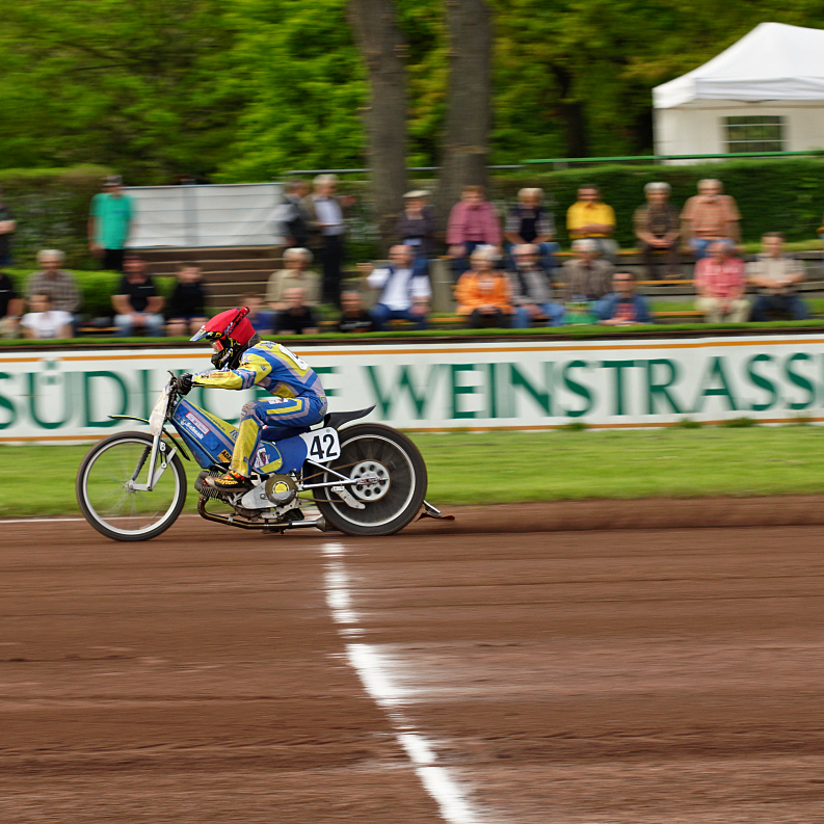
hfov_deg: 12.9
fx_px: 3636
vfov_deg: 12.9
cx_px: 398
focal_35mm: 135
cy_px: 415
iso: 200
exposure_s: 1/400
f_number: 5.6
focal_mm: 70
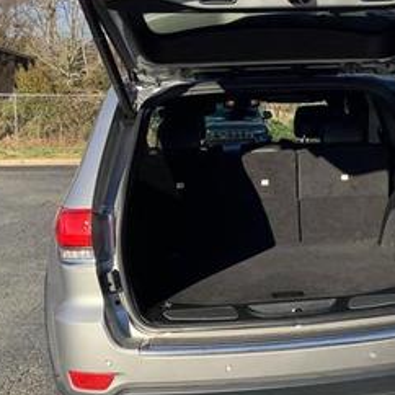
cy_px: 189
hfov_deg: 29.4
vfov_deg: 30.0
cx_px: 310
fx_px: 736
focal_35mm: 57
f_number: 2.4
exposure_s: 1/424
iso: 25
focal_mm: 3.3
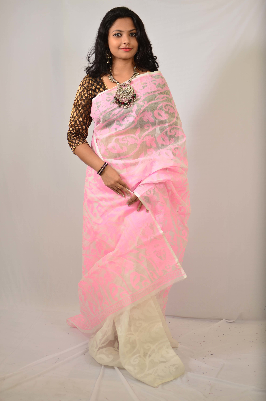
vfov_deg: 37.9
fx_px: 584
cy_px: 200
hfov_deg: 25.6
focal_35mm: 52
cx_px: 133
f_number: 1.8
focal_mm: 35
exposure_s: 1/250
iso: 100
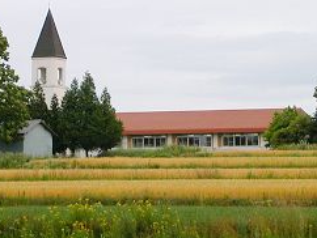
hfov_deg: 9.0
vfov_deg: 6.8
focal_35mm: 220
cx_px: 132
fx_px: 2017
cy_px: 99
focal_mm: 16.8
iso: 100
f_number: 4.8
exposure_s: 1/347
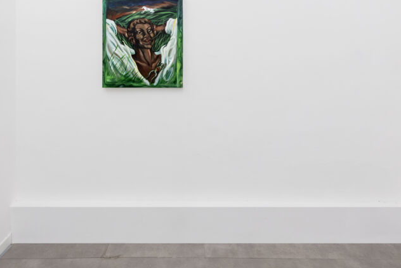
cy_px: 116
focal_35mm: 17
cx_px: 207
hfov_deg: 93.2
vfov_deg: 70.2
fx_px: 189
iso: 100
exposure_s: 1/4
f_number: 11
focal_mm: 14
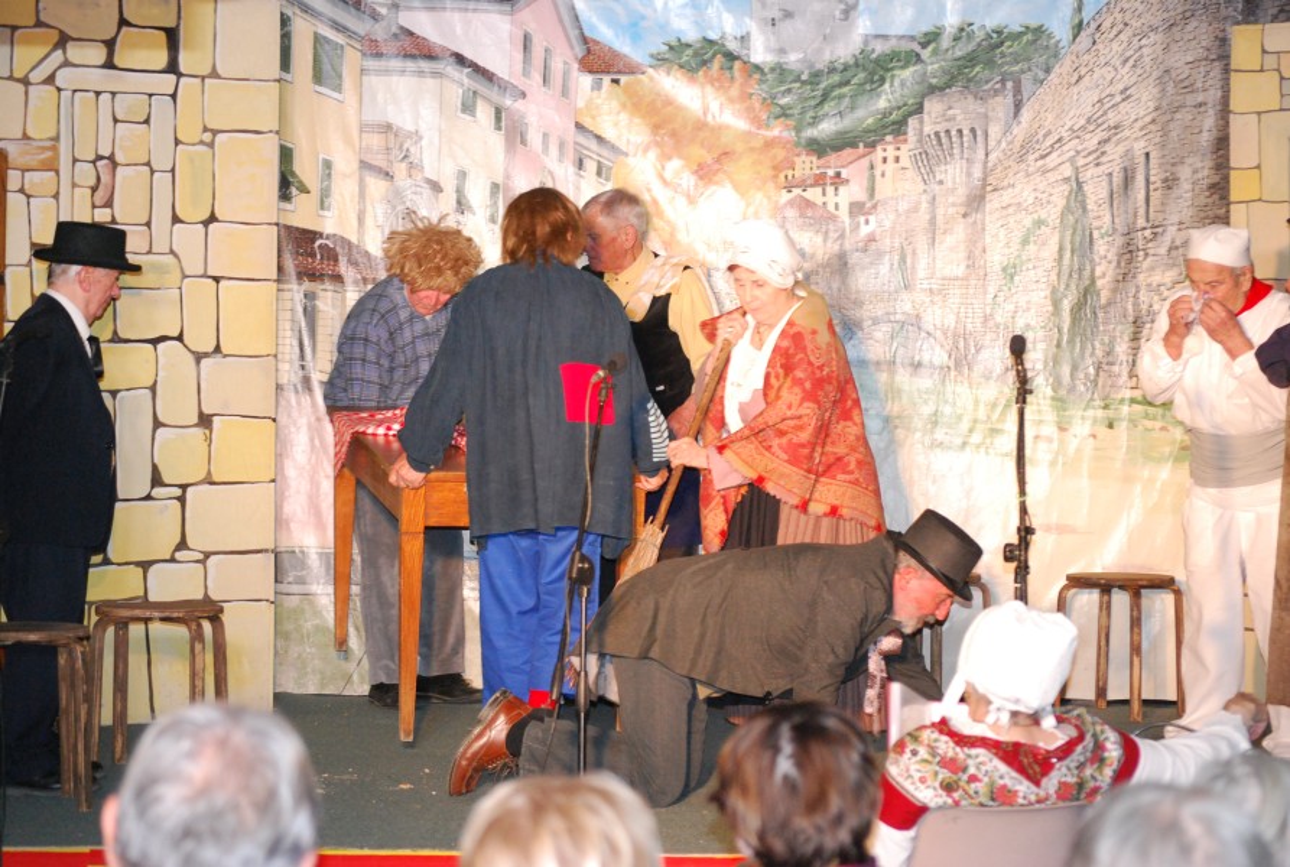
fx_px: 3502
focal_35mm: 98
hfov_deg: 20.9
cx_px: 645
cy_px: 434
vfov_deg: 14.1
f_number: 4.2
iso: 1400
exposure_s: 1/60
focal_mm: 65
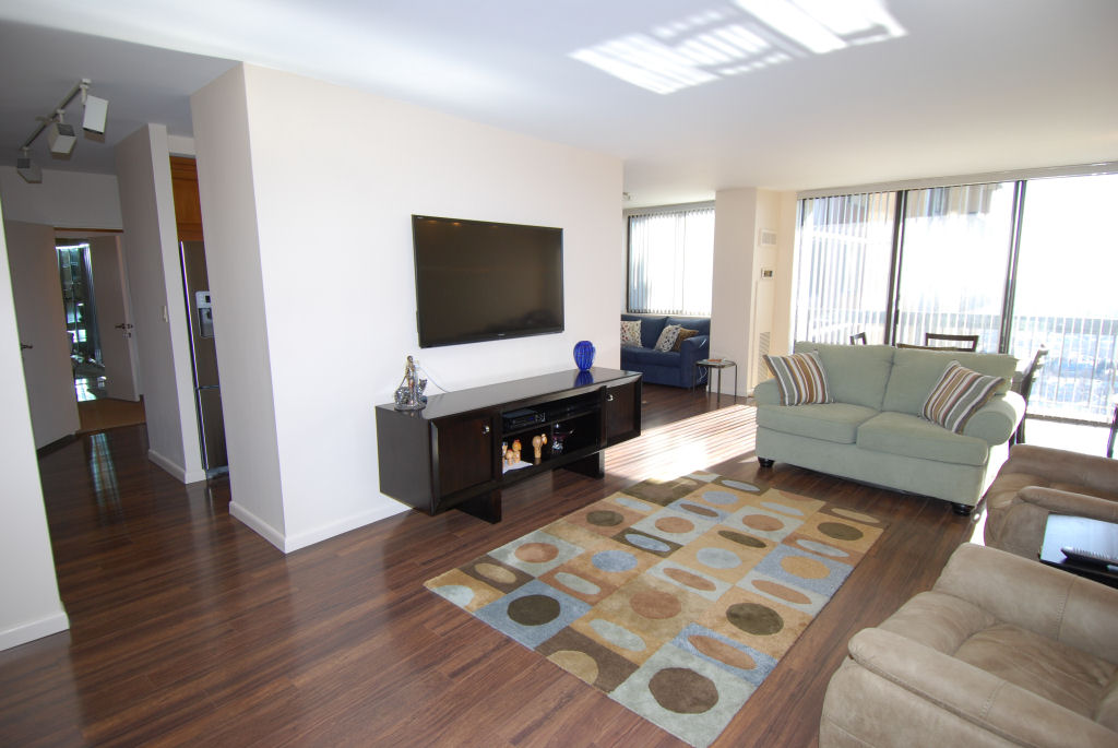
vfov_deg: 67.5
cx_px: 559
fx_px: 560
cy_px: 374
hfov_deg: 89.9
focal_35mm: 18
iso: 200
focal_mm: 12
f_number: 5
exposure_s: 1/100
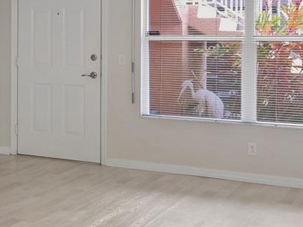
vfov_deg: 19.8
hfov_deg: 22.4
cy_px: 57
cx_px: -133
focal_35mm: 74
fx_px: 648
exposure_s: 1/2
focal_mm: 13.2
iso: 640
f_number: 8
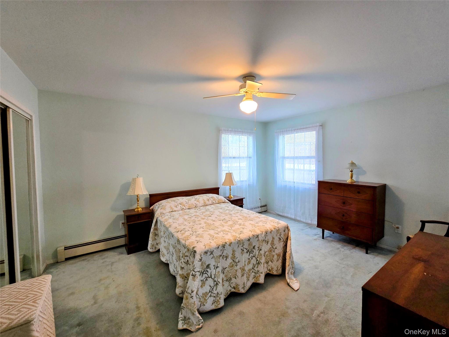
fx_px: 169
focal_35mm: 13
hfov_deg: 106.2
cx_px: 224
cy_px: 168
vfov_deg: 89.9
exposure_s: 1/60
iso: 160
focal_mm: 2.2
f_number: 2.2
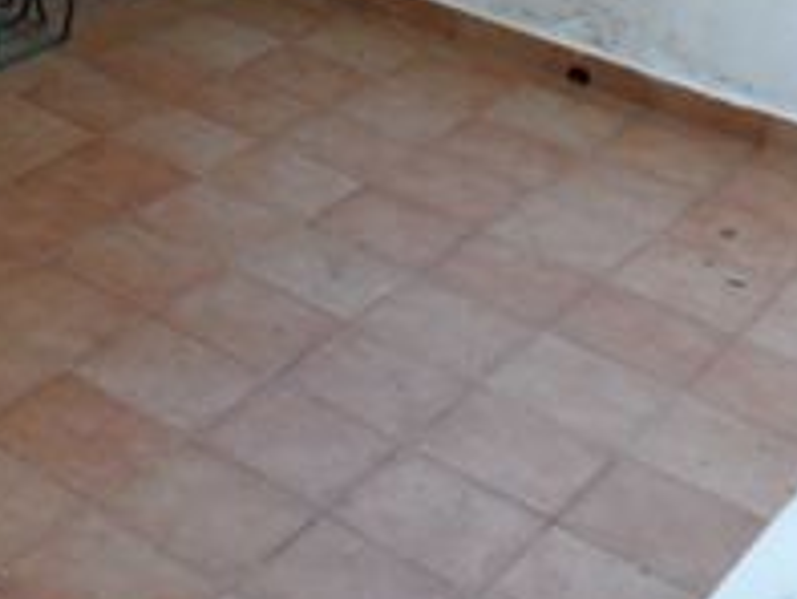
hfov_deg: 24.1
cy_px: 12
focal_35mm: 73
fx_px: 1682
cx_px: -170
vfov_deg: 19.6
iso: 80
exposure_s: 1/90
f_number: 3.2
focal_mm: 3.9
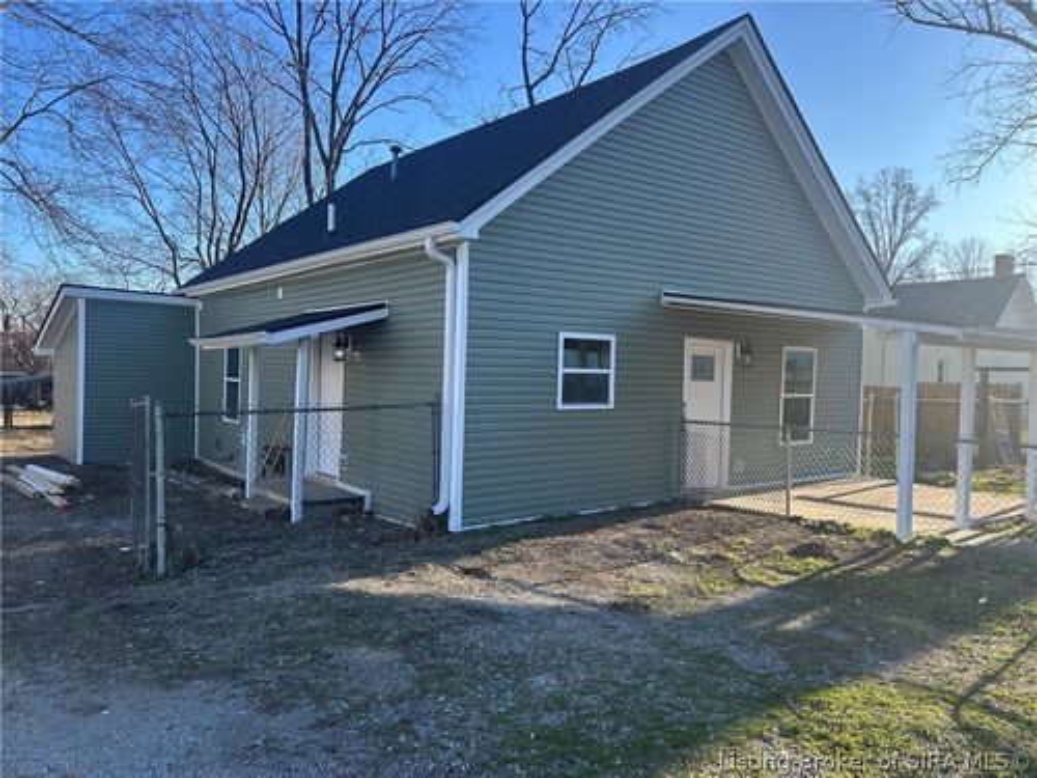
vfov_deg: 53.1
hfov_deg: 67.3
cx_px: 518
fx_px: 779
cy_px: 389
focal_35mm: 26
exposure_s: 1/1196
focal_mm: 5.7
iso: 50
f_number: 1.5
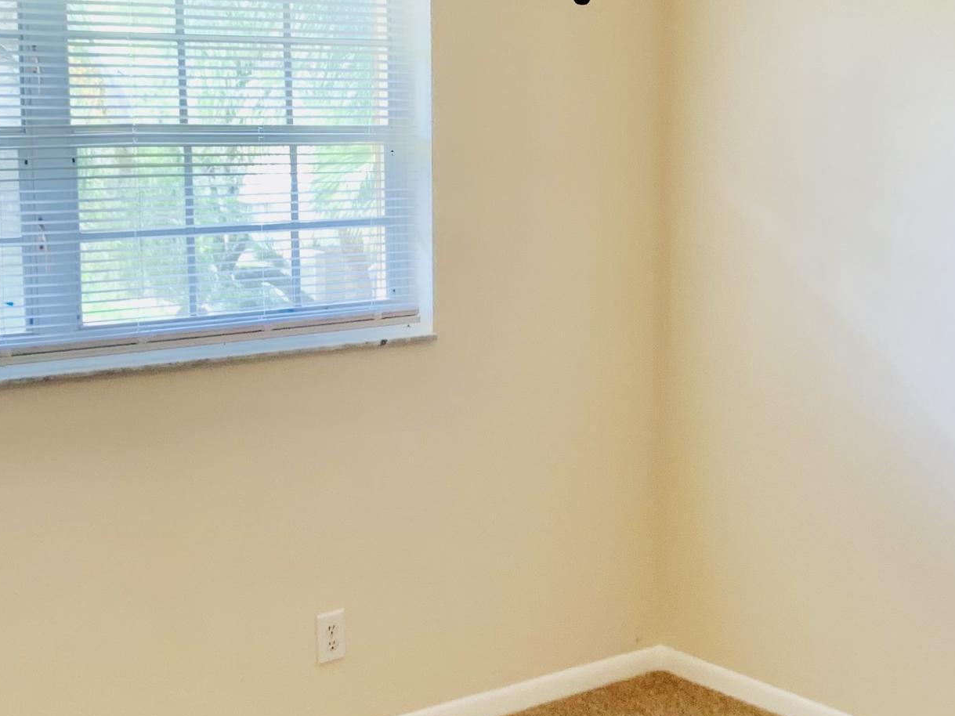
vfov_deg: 22.9
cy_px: 304
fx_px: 1765
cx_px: 587
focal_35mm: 64
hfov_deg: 30.2
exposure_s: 1/60
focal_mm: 4.25
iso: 64
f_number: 1.8
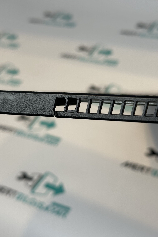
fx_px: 369
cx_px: 83
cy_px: 115
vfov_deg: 35.6
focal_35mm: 56
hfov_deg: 24.2
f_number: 1.78
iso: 64
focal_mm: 6.86
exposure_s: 1/654
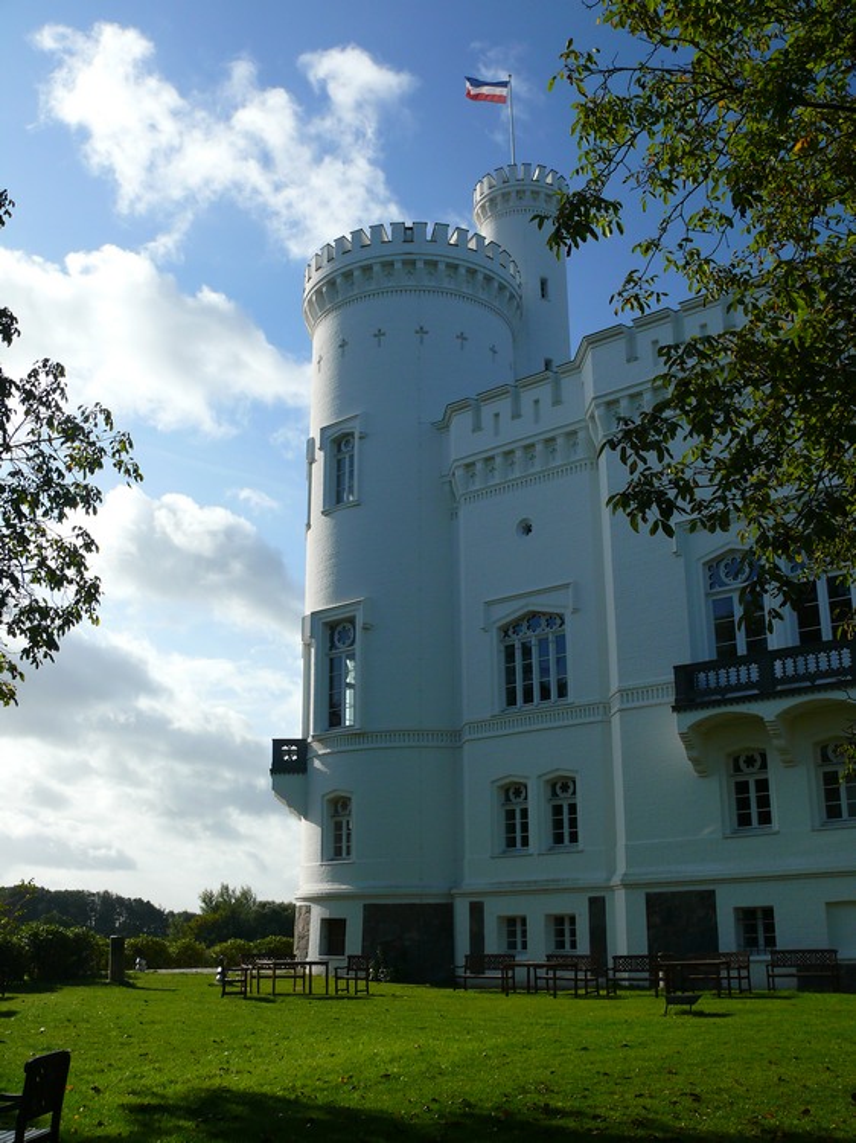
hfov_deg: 40.7
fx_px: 1155
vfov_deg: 52.6
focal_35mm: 35
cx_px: 428
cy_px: 572
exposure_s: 1/250
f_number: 5.6
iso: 100
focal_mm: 7.4
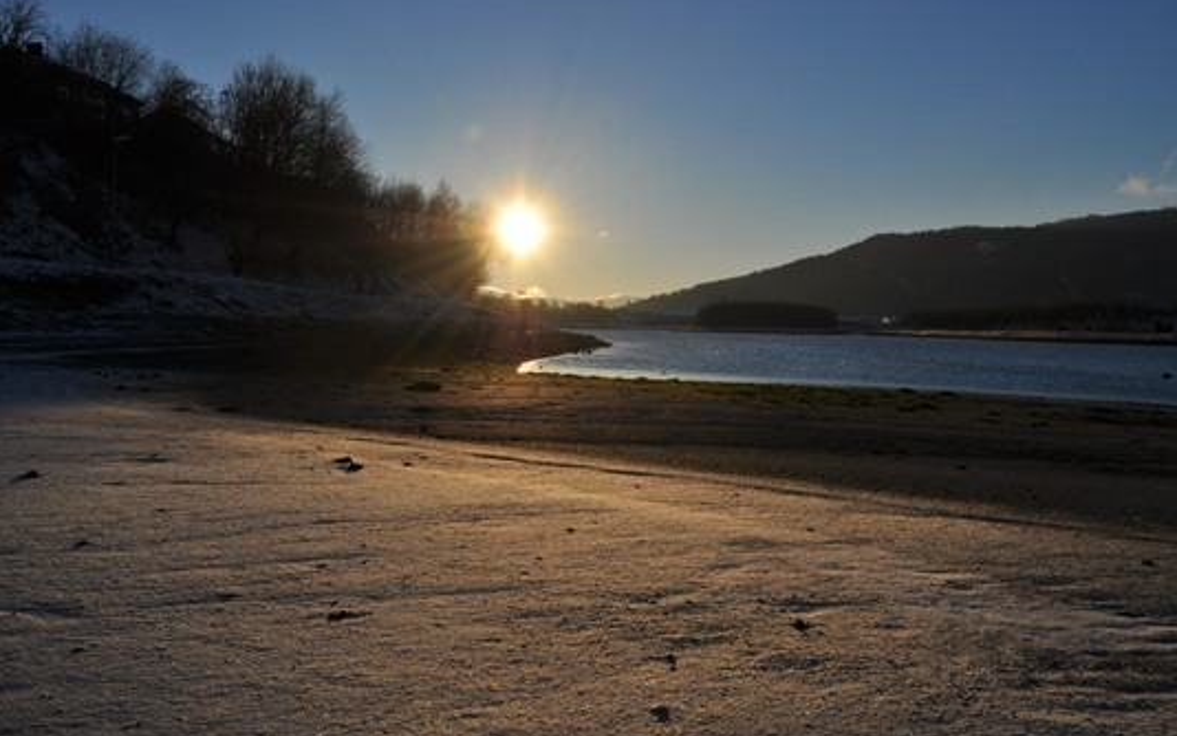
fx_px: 1091
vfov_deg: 37.3
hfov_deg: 56.7
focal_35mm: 34
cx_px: 591
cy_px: 374
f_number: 9
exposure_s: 1/2500
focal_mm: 22
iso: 200
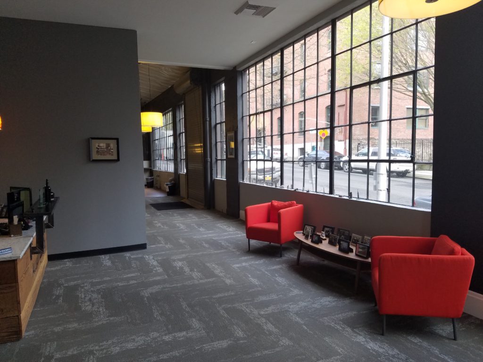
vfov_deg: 53.1
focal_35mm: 26
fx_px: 363
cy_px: 181
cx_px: 242
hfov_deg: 67.3
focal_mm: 4.2
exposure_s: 1/120
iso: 100
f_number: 1.7
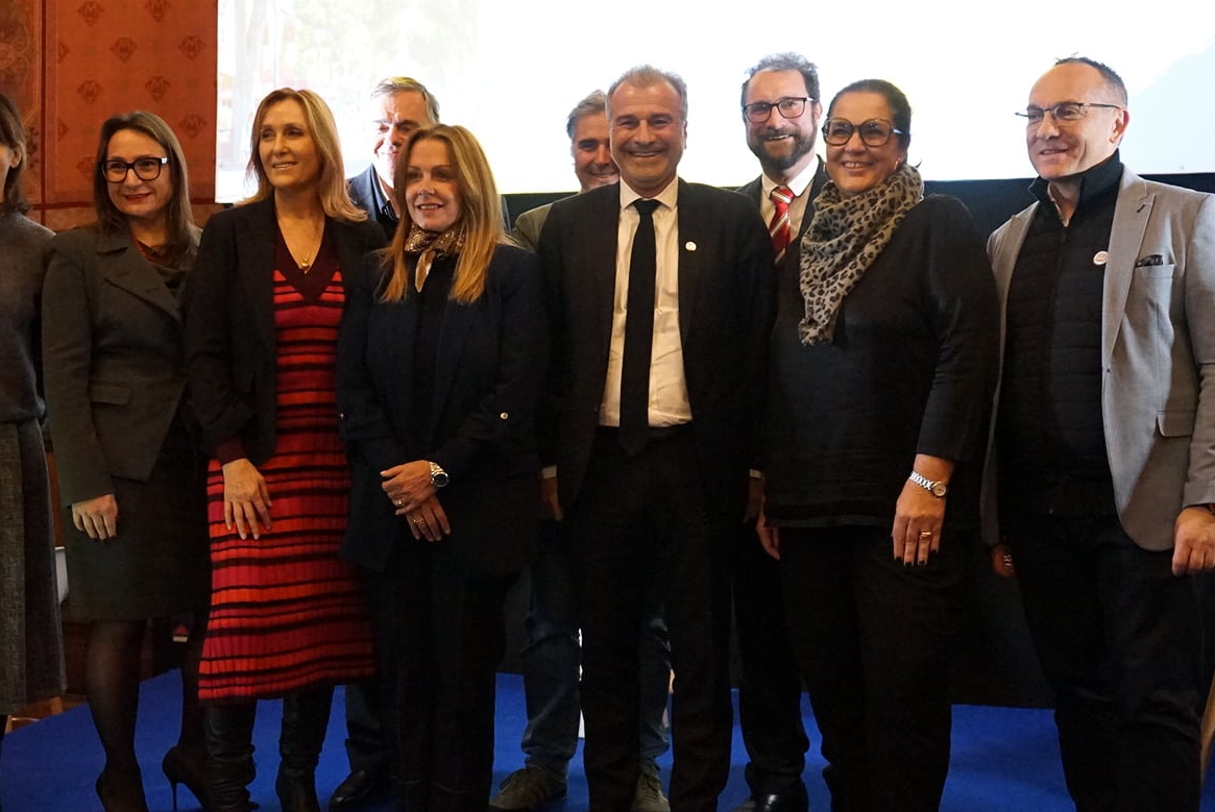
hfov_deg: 45.3
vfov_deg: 31.2
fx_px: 1452
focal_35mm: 43
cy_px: 374
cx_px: 554
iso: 12800
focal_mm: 31
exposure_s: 1/160
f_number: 4
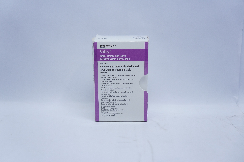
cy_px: 81
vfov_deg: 27.2
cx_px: 122
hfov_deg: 40.0
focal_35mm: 50
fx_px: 335
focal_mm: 33
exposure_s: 1/200
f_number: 4.5
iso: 800
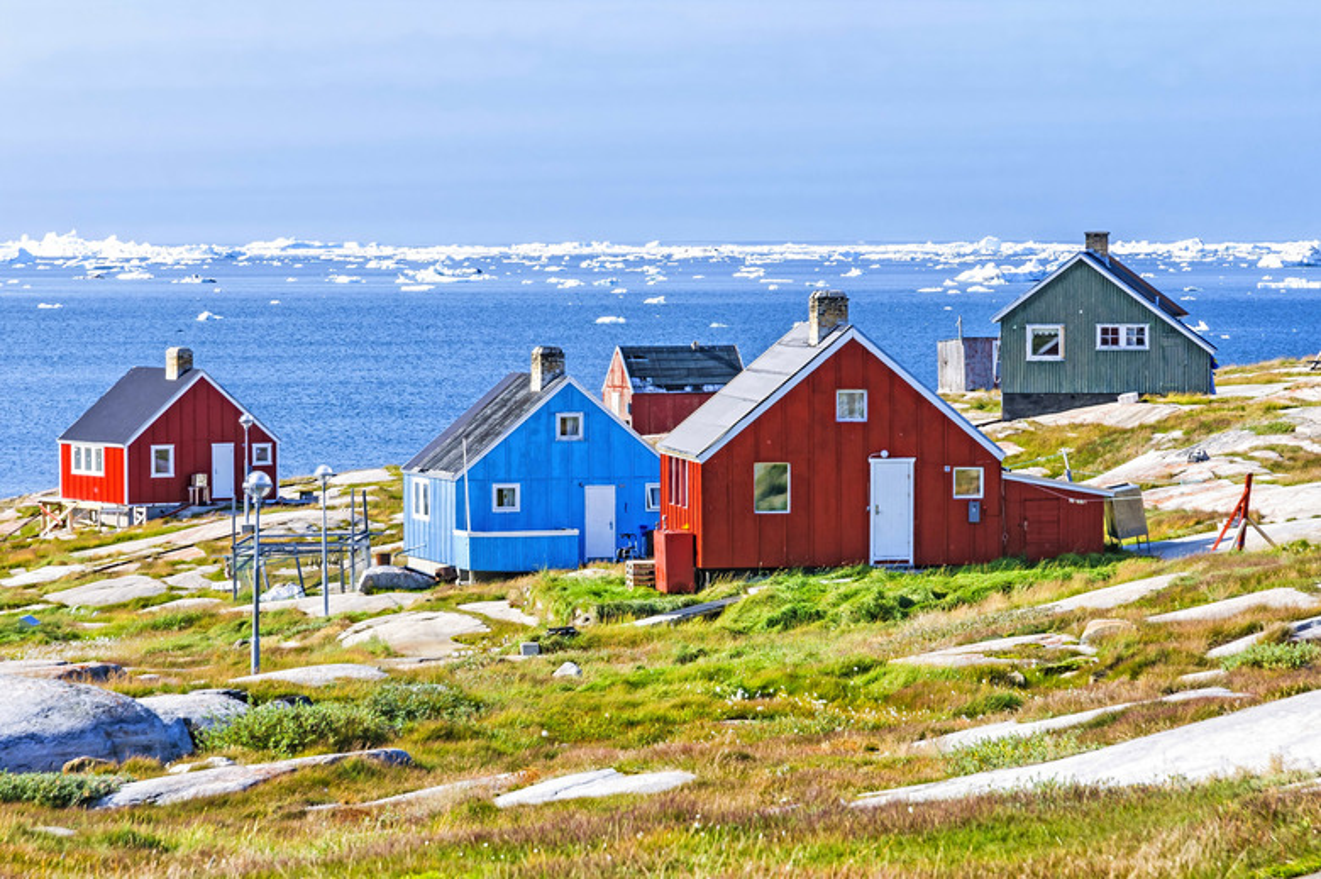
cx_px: 660
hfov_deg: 16.1
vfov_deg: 10.7
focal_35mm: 128
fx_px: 4675
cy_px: 440
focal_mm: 85
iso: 200
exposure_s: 1/80
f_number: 11
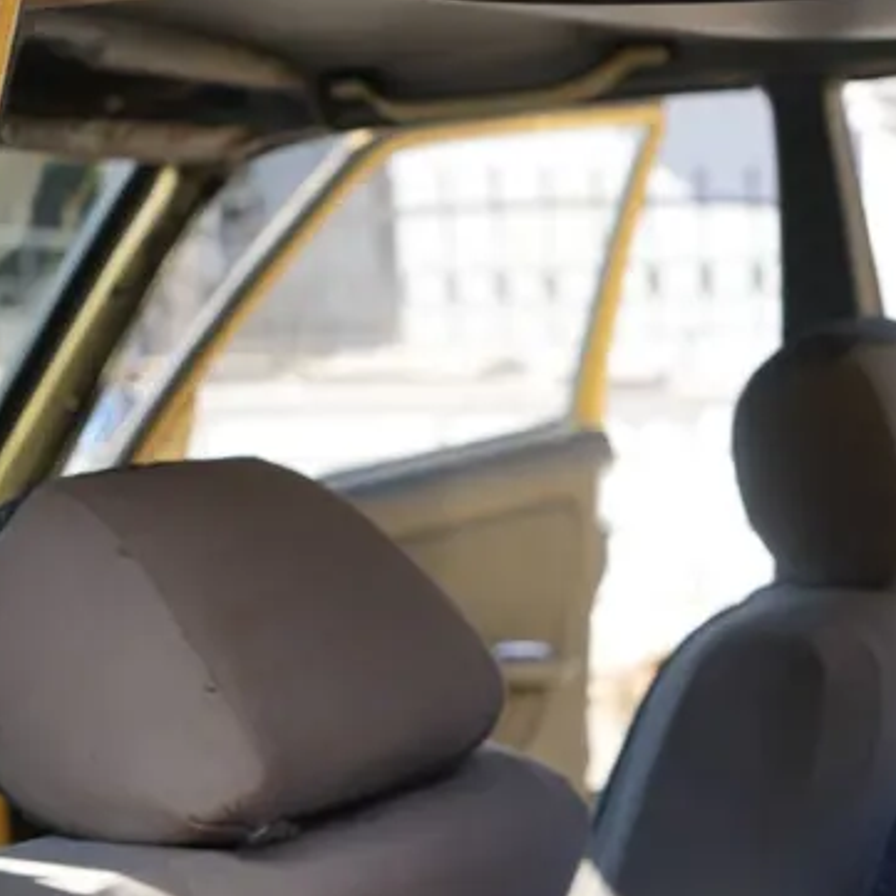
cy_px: 663
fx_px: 2548
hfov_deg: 19.1
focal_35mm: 87
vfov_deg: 19.8
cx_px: 988
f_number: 4.5
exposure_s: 1/200
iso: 100
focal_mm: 42
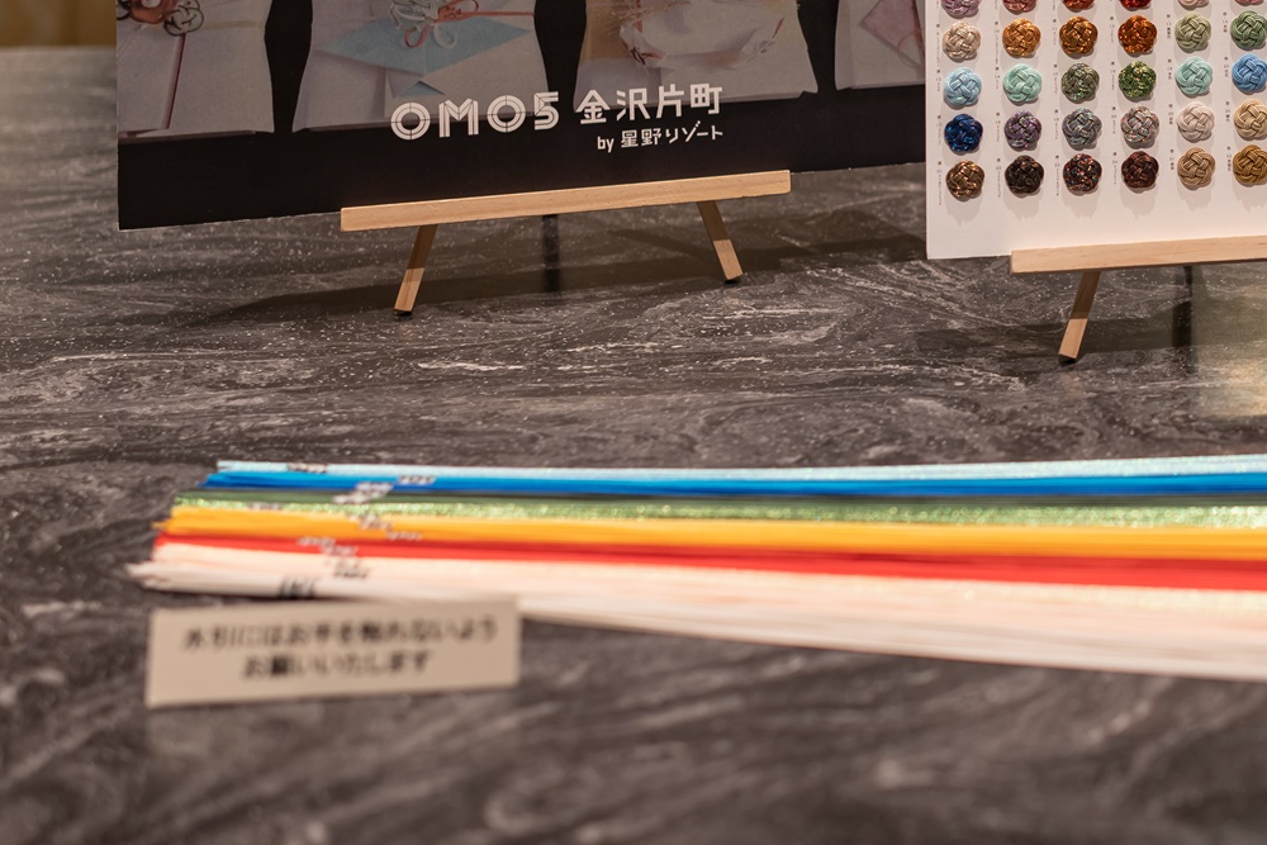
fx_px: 3379
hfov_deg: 20.7
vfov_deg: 14.2
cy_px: 189
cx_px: 1201
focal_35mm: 96
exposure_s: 1/100
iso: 125
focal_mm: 50
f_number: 1.8
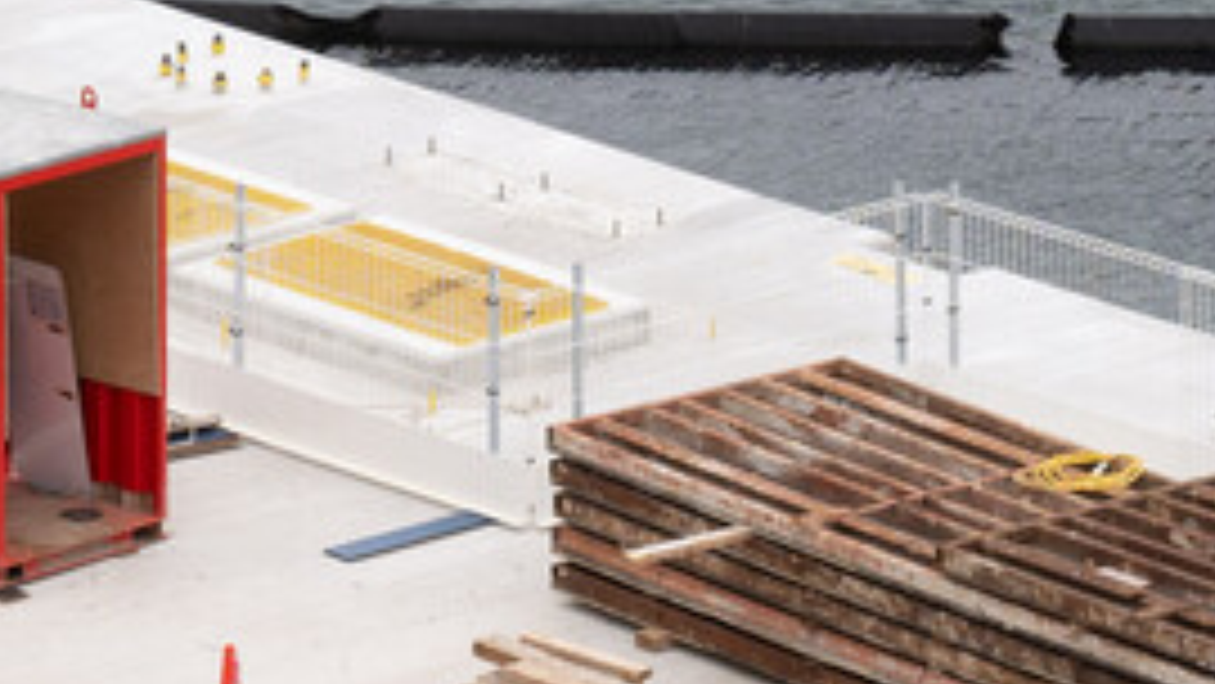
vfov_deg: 2.9
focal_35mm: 404
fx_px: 13018
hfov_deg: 5.3
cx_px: 1256
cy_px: -1991
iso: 200
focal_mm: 52
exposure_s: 1/100
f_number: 7.1
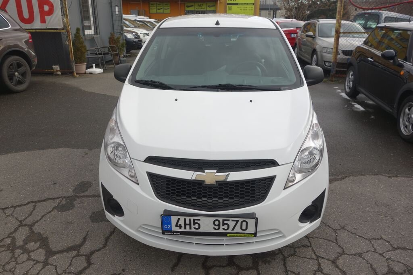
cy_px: 138
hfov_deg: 65.5
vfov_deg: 46.4
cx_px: 206
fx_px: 321
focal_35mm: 28
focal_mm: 10.4
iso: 125
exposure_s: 1/100
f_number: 4.5
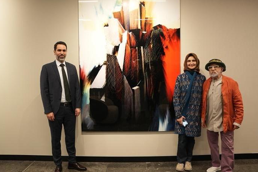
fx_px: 193
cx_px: 132
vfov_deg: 47.9
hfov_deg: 67.4
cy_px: 93
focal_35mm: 27
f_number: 3.5
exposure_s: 1/80
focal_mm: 24
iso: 1250
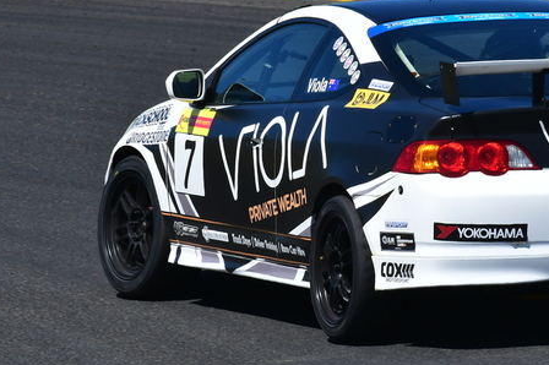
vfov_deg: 1.0
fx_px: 20419
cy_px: 78
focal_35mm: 1340
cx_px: 322
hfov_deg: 1.5
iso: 500
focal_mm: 500
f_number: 13
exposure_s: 1/640
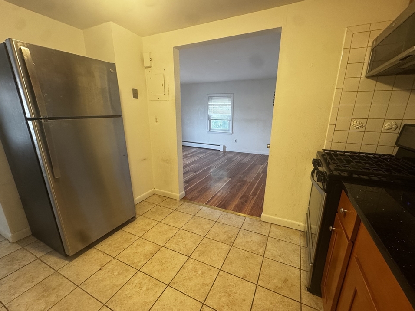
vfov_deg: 81.7
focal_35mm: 15
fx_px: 180
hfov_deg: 98.2
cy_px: 163
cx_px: 210
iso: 320
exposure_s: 1/60
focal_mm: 2.22
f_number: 2.2
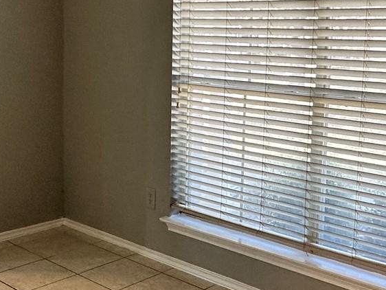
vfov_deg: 28.5
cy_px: 107
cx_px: 253
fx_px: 569
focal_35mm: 51
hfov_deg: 37.1
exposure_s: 1/120
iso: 200
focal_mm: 2.22
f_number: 2.2
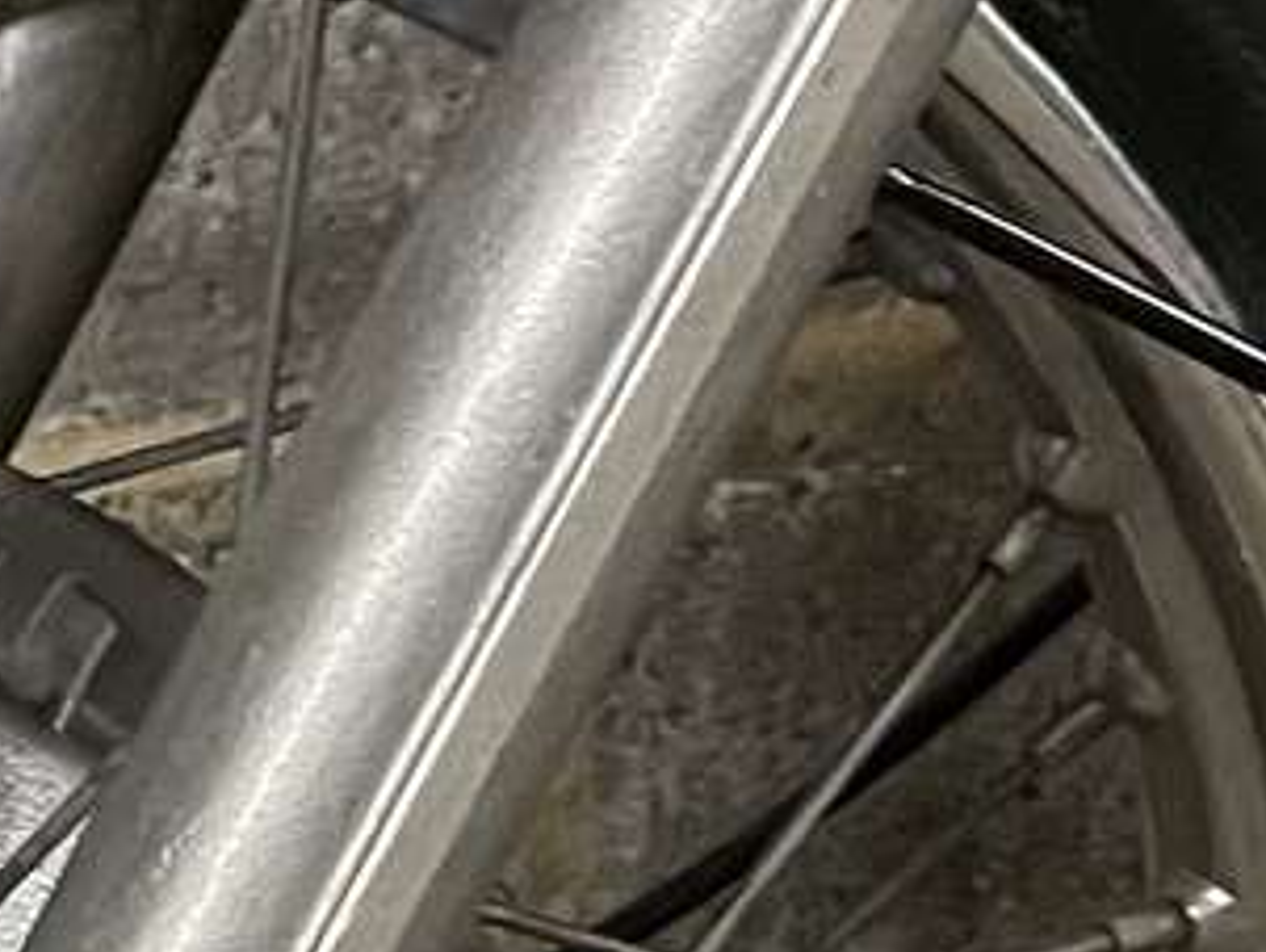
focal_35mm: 172
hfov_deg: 11.4
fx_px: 6296
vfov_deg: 8.6
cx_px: 168
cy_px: 927
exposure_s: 1/25
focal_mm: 4.2
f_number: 1.6
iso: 640
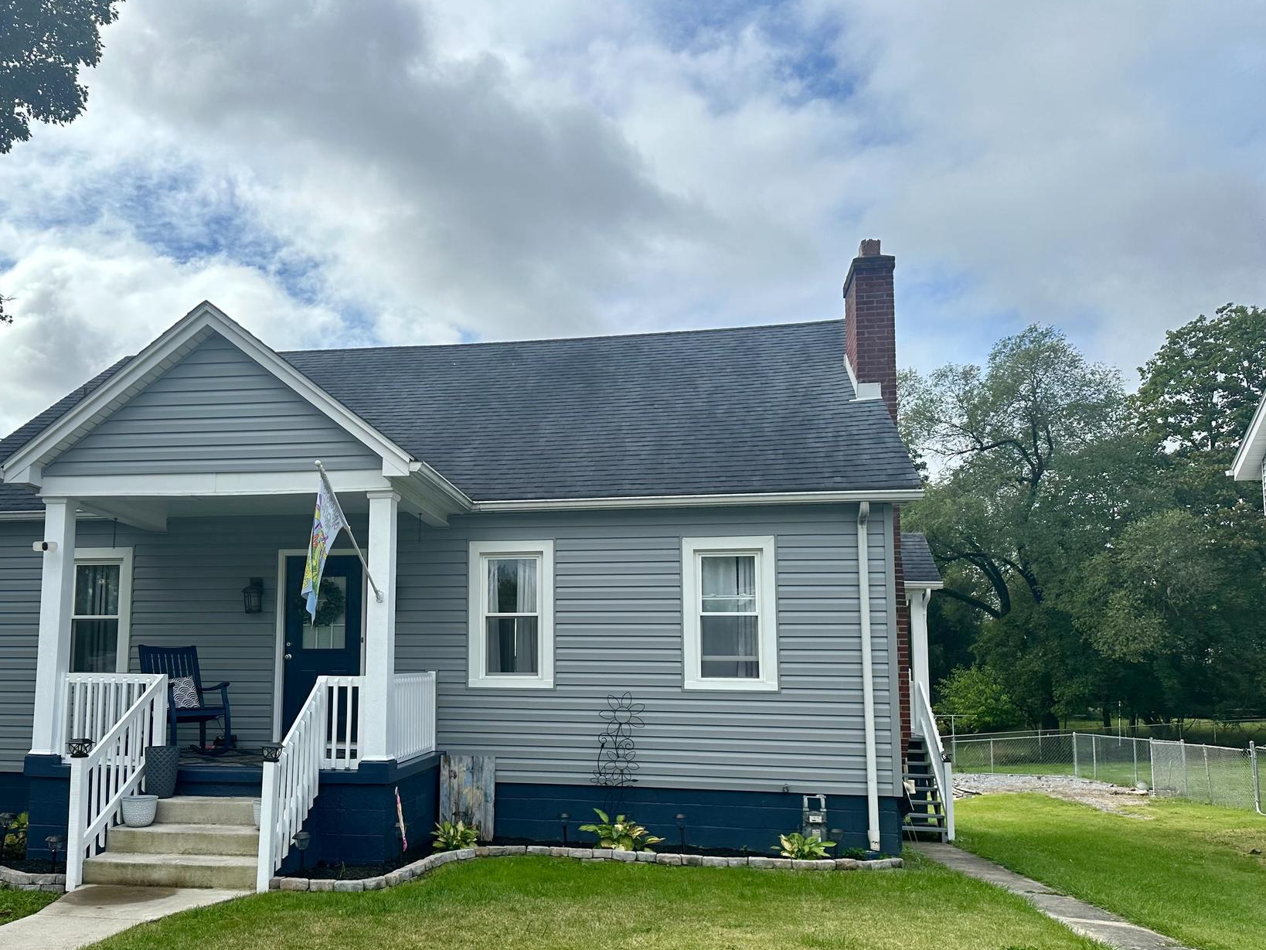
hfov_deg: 59.2
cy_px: 573
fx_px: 1097
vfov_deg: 46.5
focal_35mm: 30
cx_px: 476
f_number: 1.78
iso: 80
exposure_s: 1/5263
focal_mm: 6.86
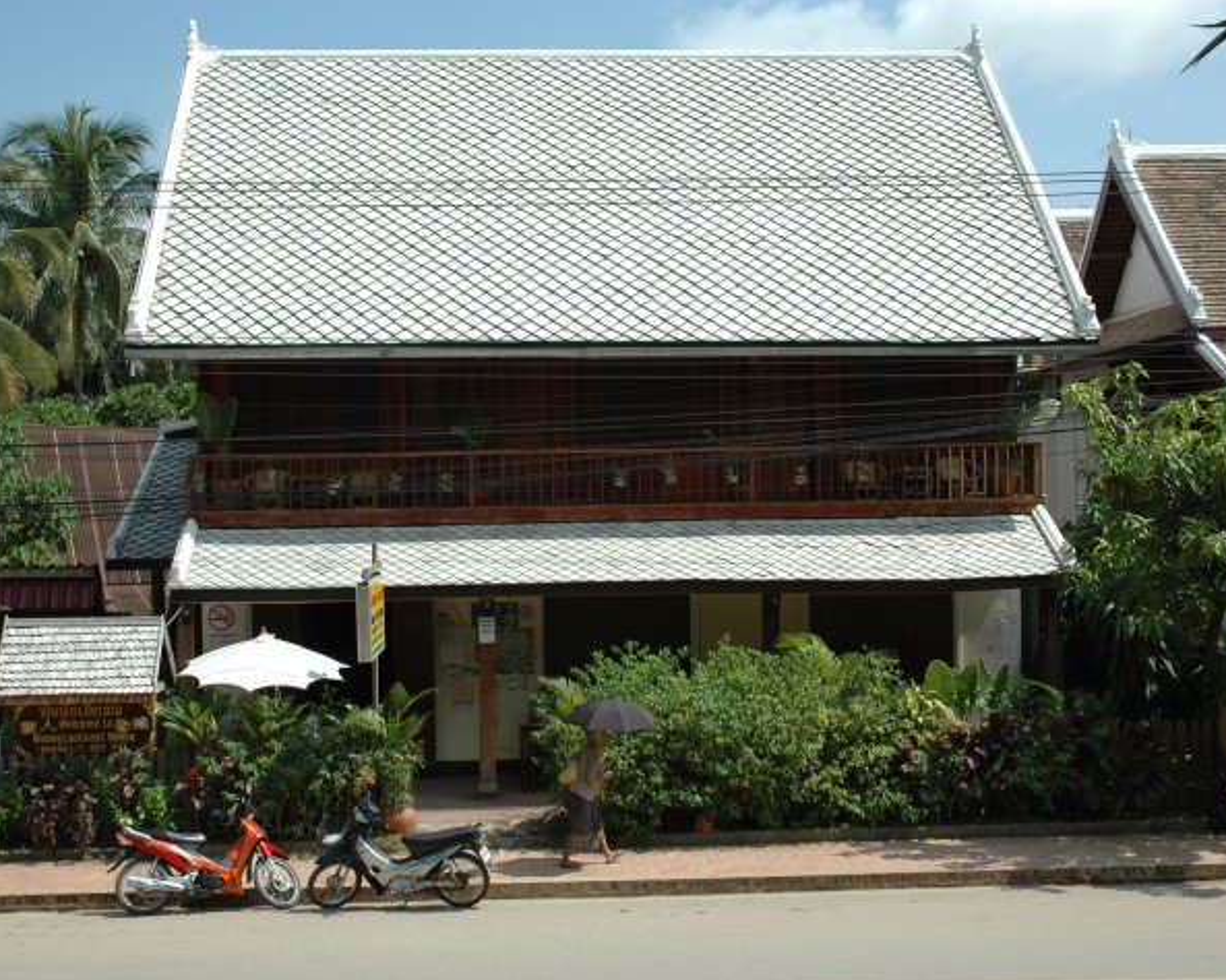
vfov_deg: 30.5
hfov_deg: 37.7
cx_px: 604
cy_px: 492
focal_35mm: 50
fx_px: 1798
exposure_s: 1/320
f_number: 9
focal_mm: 29
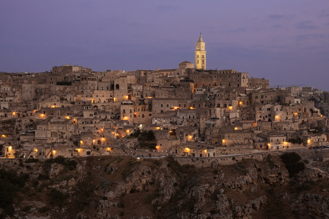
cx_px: 164
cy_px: 110
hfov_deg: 38.9
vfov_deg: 26.5
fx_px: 466
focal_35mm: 51
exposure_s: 1/4
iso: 640
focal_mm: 34.3
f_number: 11
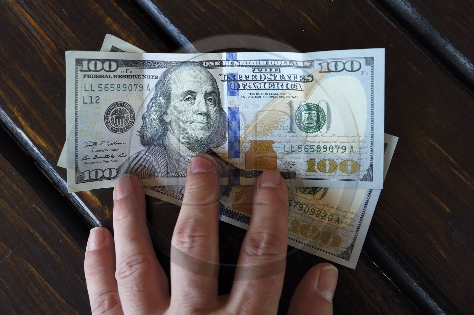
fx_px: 605
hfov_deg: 42.8
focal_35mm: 46
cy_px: 158
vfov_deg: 29.2
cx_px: 237
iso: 400
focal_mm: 46
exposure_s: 1/100
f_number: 9
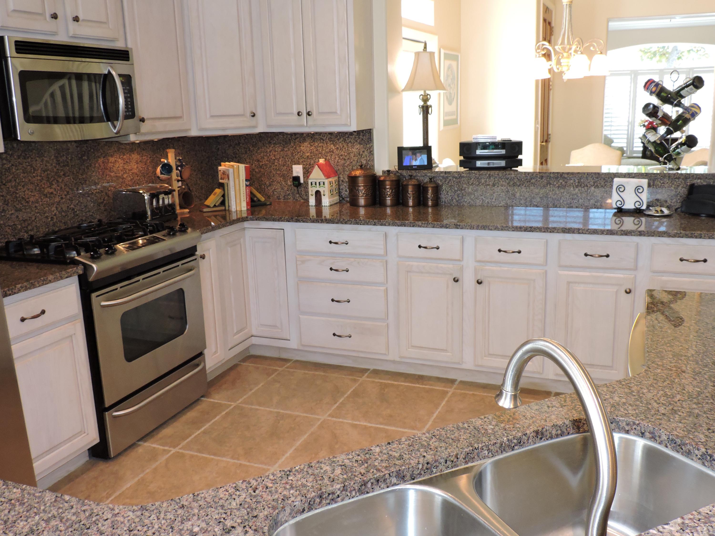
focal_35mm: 33
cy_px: 268
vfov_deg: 42.9
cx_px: 358
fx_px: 682
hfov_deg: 55.4
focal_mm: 5.9
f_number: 3.2
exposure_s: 1/50
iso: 400
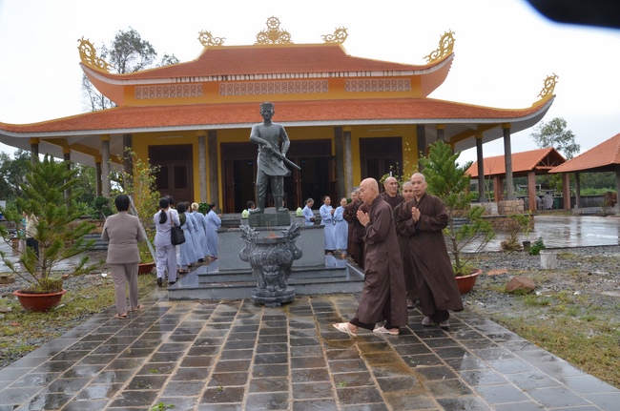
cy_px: 206
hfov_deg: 67.5
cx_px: 310
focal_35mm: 27
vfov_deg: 47.8
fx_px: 464
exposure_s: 1/250
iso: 1000
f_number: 14
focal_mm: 18
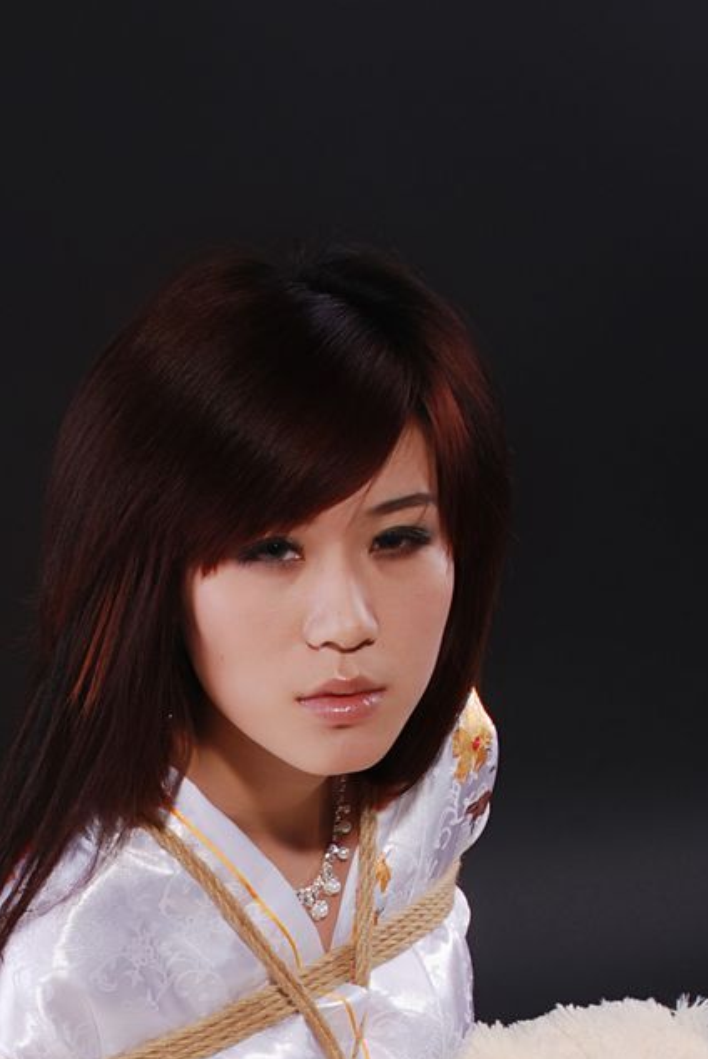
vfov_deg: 18.3
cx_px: -16
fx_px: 3120
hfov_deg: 12.8
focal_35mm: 106
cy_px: 1253
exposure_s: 1/8
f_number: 8
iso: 100
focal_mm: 28
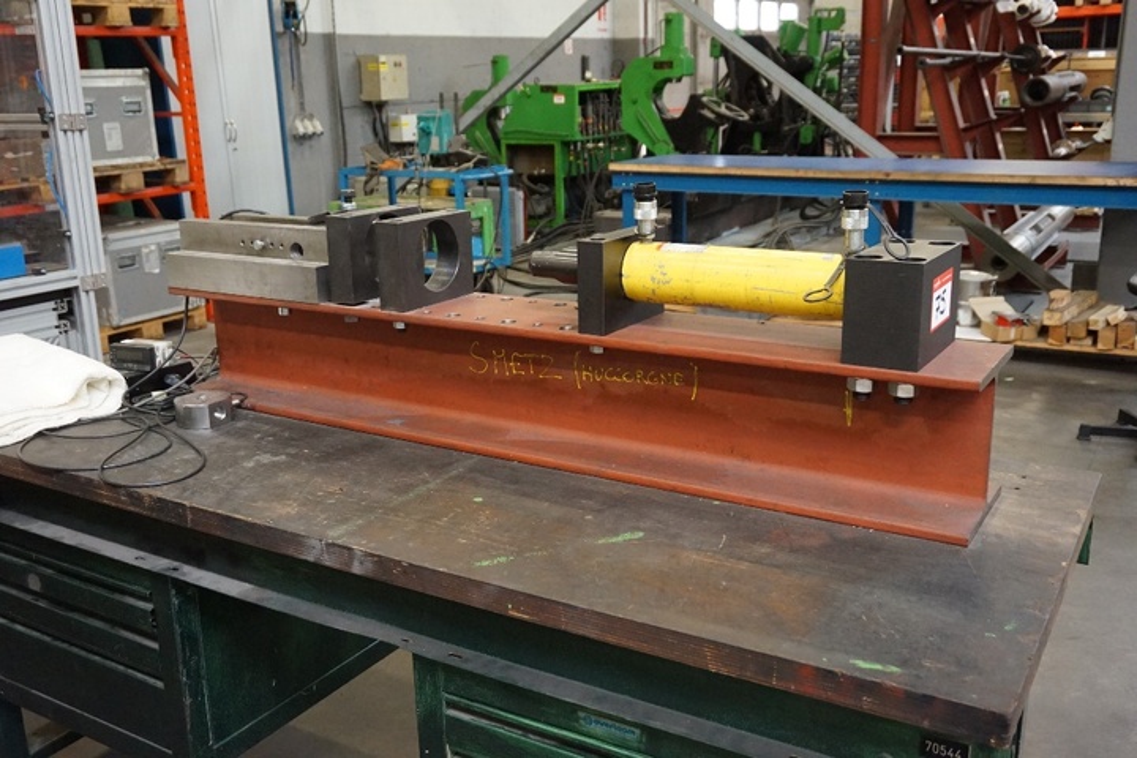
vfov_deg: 38.4
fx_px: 1090
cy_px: 379
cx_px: 568
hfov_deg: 55.1
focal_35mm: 34
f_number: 4
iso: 3200
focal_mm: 23
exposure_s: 1/60
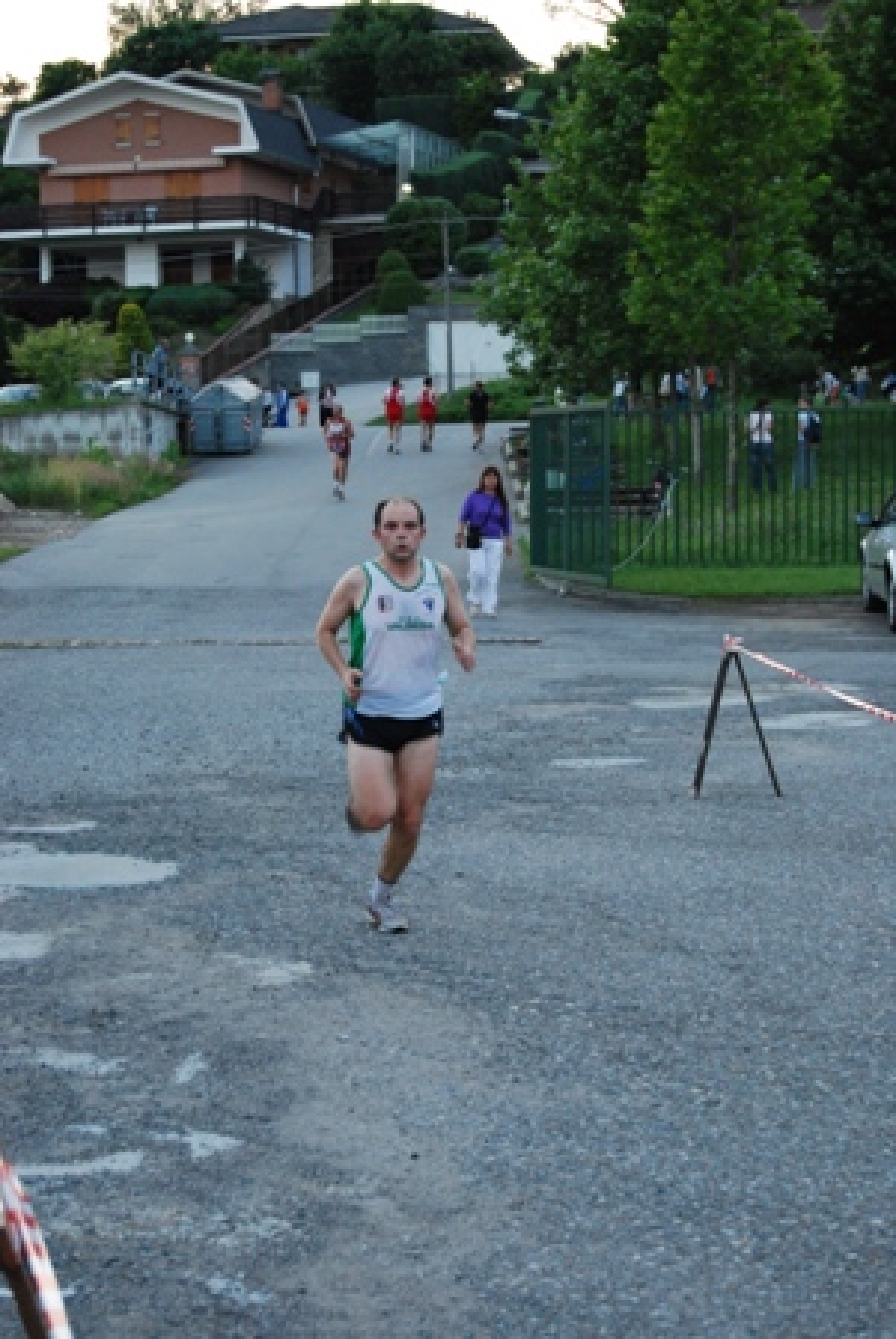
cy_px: 670
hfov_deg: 18.2
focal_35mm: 75
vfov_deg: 27.0
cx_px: 448
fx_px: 2793
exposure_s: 1/100
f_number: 5.6
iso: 800
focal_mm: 50
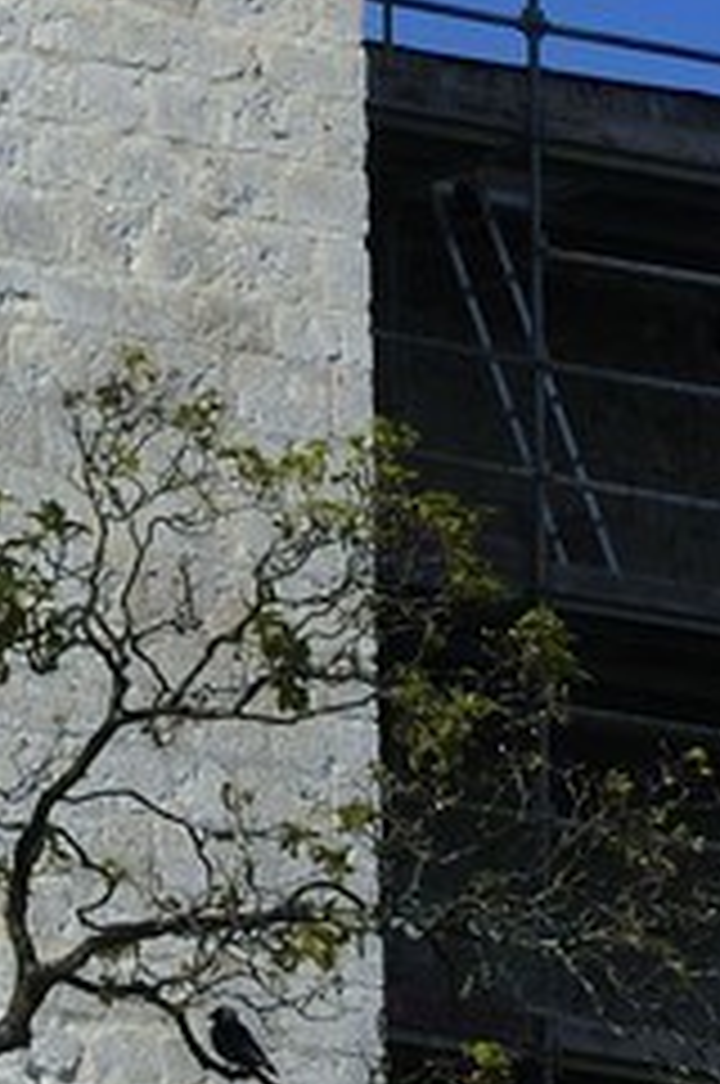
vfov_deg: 2.7
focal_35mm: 745
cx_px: -1611
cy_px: -1795
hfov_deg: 1.8
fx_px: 22413
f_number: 14
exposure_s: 1/200
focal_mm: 112
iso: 200
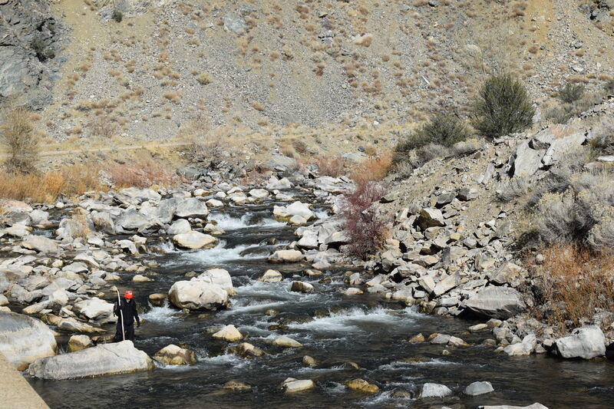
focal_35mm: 60
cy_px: 204
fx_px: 1023
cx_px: 307
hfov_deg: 33.4
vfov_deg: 22.6
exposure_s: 1/1600
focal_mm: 40
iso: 400
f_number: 6.3
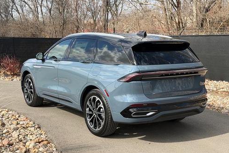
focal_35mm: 51
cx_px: 115
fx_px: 324
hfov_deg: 38.9
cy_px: 79
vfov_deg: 26.5
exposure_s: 1/2865
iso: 80
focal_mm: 6.76
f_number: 1.78
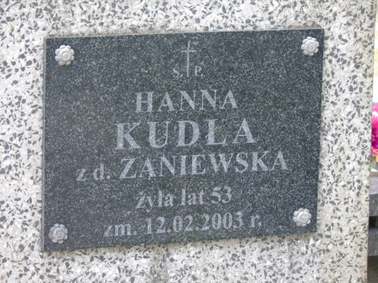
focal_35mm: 162
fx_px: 1769
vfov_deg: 9.2
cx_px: 189
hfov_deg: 12.2
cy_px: 142
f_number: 4.9
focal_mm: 29
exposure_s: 1/100
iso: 400
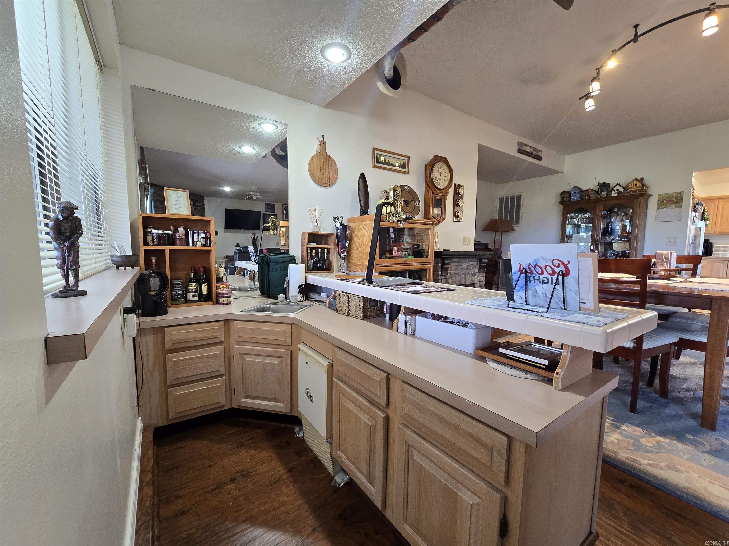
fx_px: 274
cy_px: 273
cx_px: 364
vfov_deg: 89.9
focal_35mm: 13
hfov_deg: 106.2
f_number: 2.2
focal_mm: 2.2
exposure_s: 1/60
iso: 200
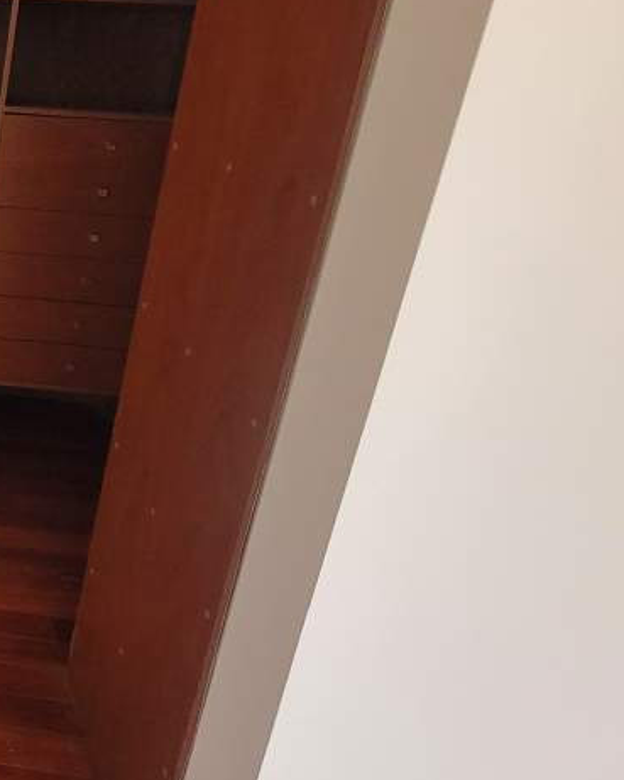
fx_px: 762
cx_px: -223
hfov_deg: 31.7
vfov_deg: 53.5
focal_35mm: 33
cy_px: 281
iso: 250
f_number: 2.2
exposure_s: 1/50
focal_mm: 1.74
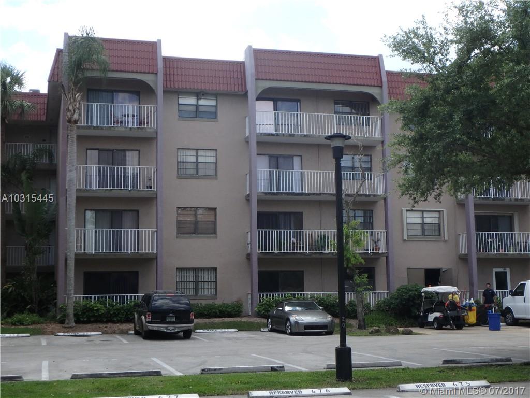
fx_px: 750
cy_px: 199
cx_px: 265
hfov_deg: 38.9
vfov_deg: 29.7
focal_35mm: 49
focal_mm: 8.7
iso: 125
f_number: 5.2
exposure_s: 1/320
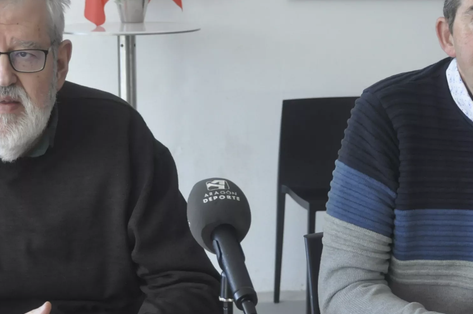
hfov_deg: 18.1
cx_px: 207
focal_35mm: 113
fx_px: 1484
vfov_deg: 12.1
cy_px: 154
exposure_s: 1/100
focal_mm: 35
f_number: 5
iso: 800
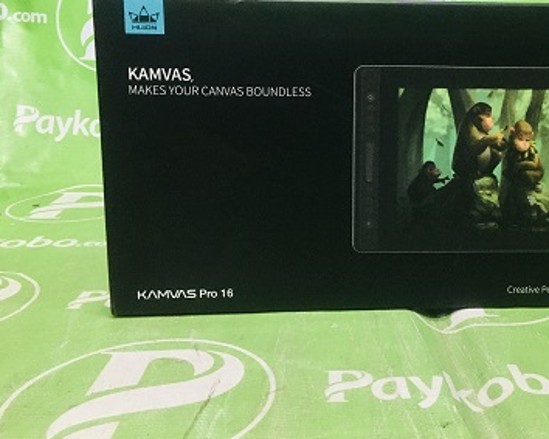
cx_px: 383
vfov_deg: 37.1
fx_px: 650
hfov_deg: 44.8
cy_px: 167
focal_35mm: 40
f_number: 2.2
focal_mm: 4.15
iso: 200
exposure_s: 1/25
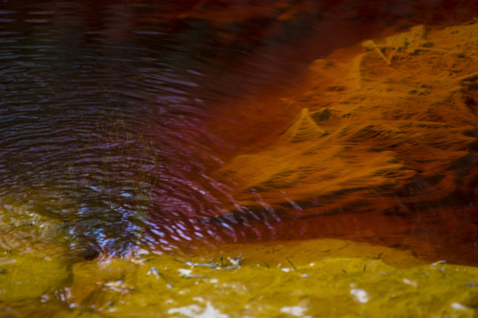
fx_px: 5970
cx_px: 239
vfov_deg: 3.0
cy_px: 159
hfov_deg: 4.6
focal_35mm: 450
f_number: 6.3
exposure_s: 1/125
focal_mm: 300
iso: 200
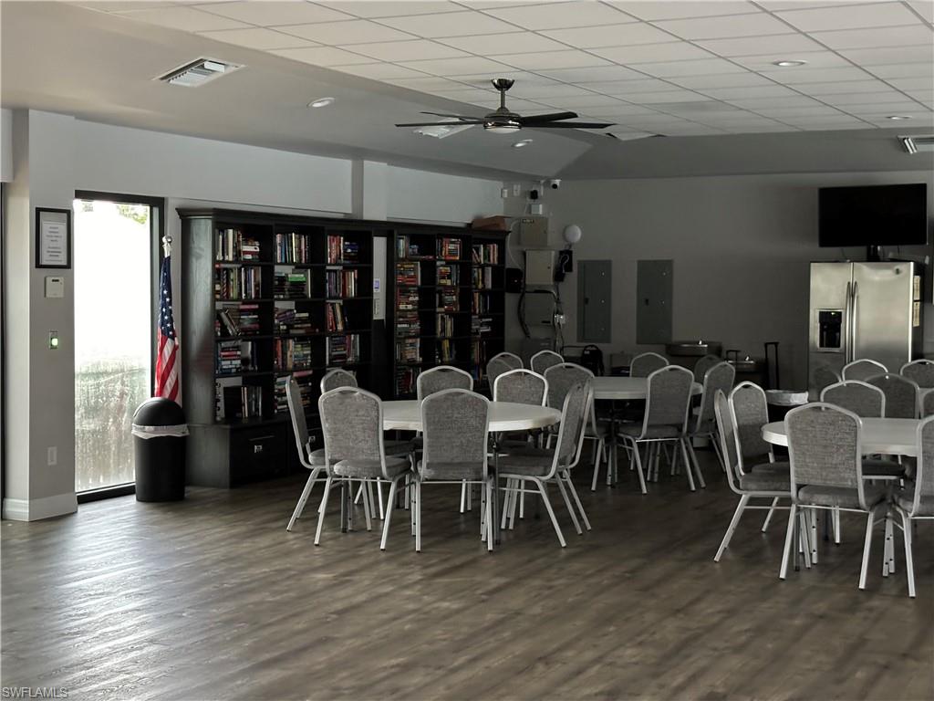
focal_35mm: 52
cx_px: 467
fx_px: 1403
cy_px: 350
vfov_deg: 28.0
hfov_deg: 36.8
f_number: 1.6
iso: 400
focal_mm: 5.96
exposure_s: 1/18
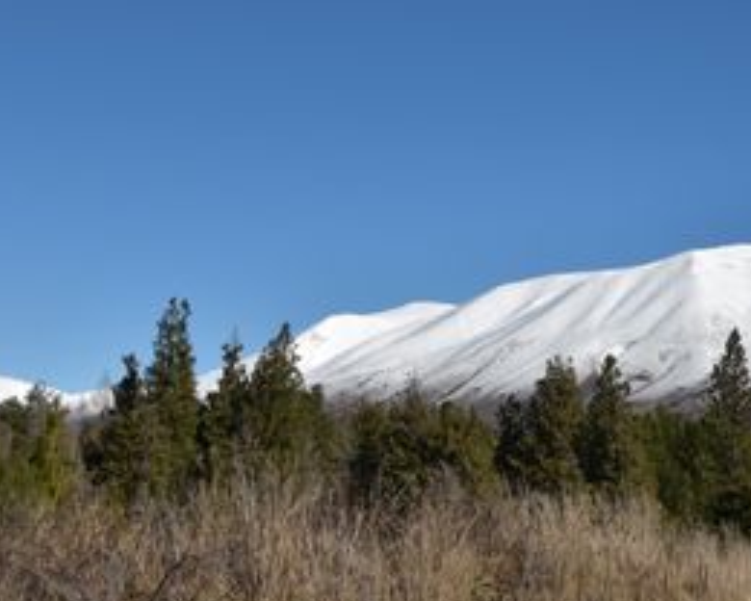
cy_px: 334
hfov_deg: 29.9
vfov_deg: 25.0
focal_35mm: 61
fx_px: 1356
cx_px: 644
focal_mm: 24
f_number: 4.5
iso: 200
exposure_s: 1/3200
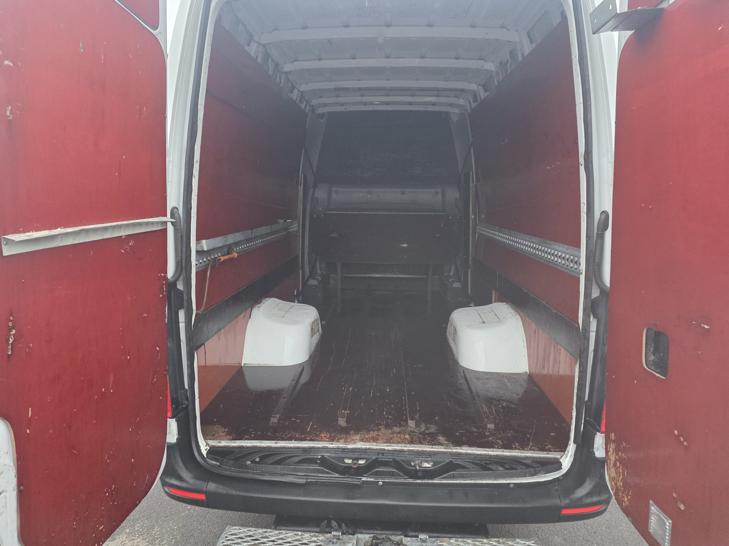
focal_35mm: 23
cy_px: 273
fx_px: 484
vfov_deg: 58.9
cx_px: 364
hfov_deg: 73.9
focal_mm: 6.25
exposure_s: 1/100
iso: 320
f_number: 1.7
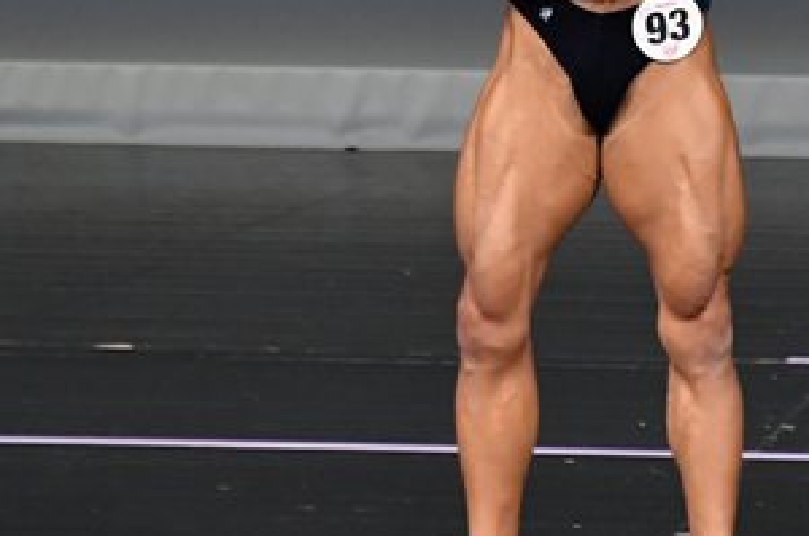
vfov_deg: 1.4
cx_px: 635
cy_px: 19
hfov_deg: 2.1
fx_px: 21763
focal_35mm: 970
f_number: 5.6
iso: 4000
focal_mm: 250
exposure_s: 1/400
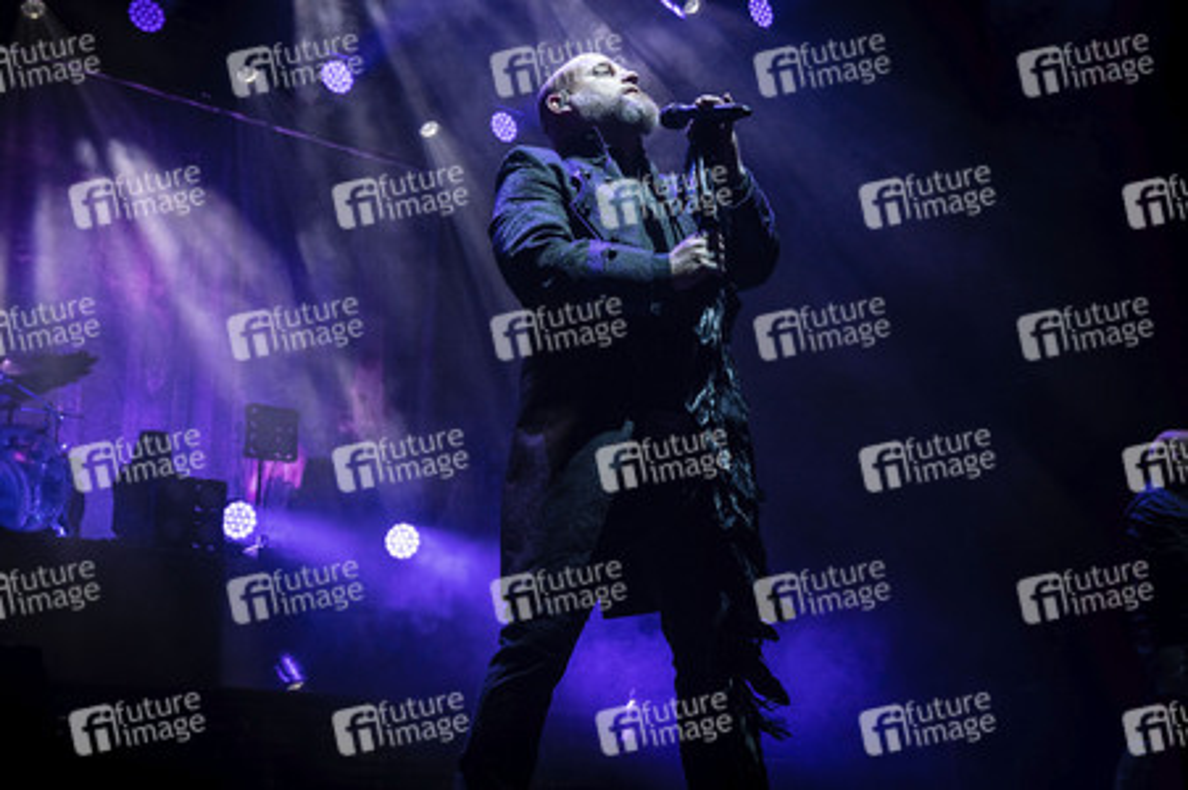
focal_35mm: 39
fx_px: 1286
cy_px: 395
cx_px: 594
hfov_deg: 49.6
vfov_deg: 34.2
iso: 2000
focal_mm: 39
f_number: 5
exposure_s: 1/320
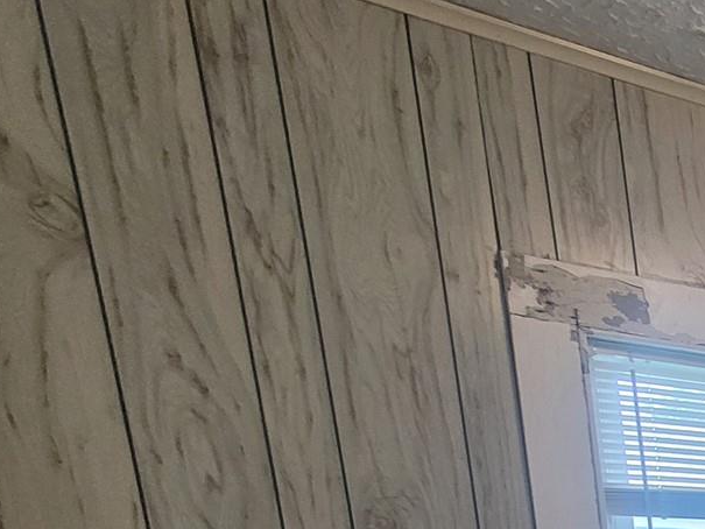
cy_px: 818
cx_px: 1177
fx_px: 896
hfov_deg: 24.9
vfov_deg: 24.5
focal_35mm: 44
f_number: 2.2
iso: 200
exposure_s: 1/60
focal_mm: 2.2
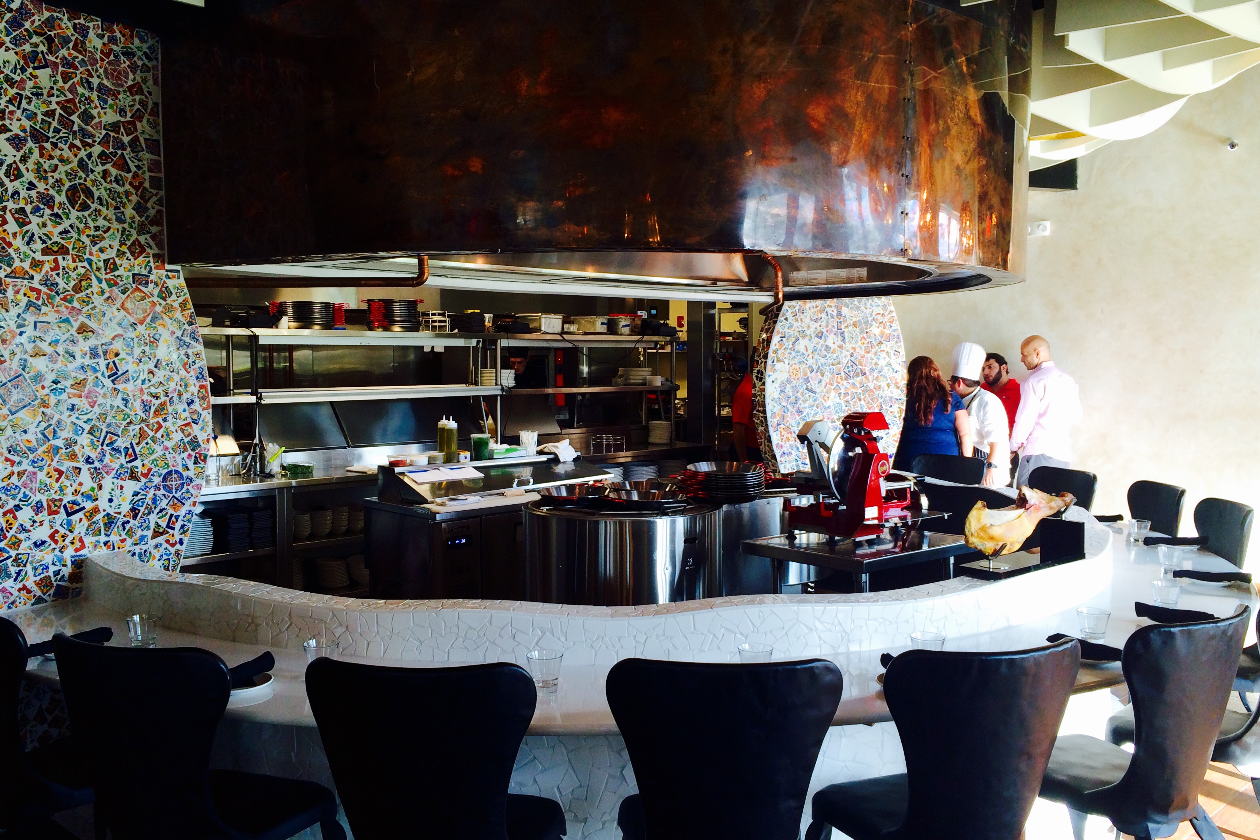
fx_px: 1085
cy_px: 408
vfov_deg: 42.3
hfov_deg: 60.3
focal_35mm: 31
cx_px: 631
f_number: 2.2
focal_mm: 4.15
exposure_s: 1/60
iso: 40
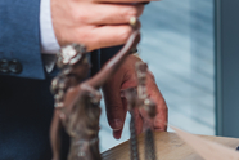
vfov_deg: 5.1
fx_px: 1779
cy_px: -45
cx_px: 457
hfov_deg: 7.4
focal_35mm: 268
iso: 100
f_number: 3.5
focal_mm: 50
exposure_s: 1/250
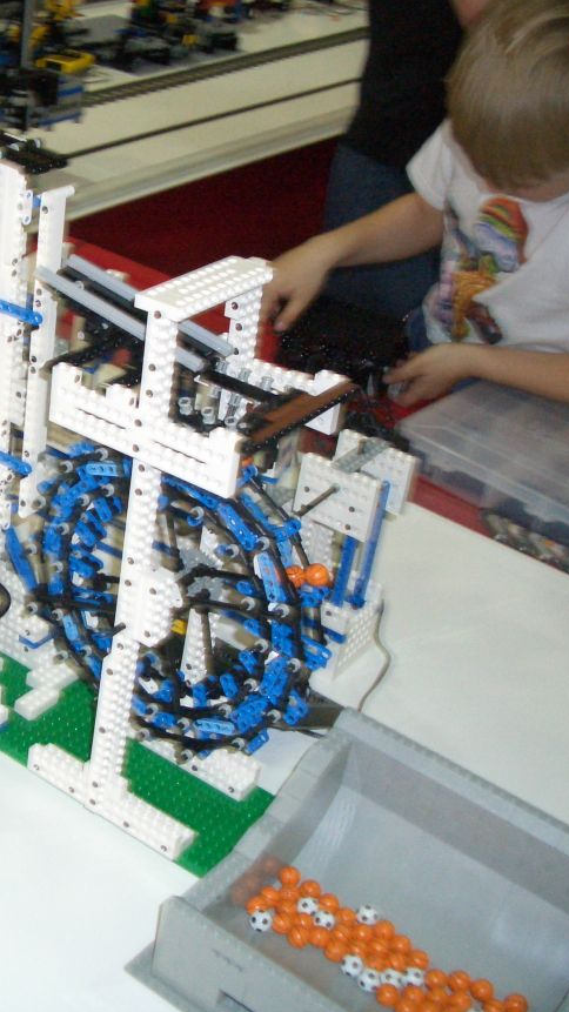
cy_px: 507
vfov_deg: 40.6
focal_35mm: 51
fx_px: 1369
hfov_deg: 22.5
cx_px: -19
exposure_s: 1/60
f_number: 2.6
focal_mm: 5.8
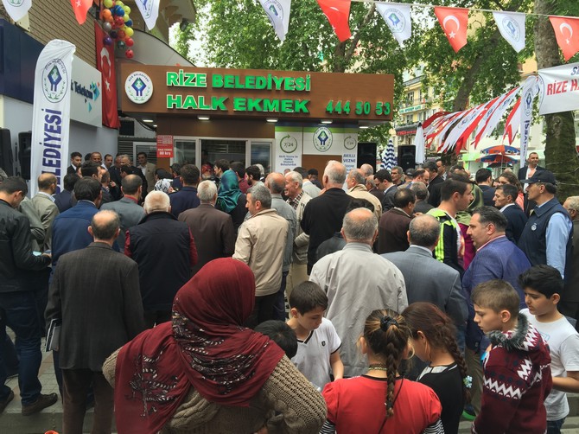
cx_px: 290
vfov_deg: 48.2
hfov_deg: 61.7
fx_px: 485
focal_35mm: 29
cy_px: 217
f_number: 2.2
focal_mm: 4.15
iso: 32
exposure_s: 1/112
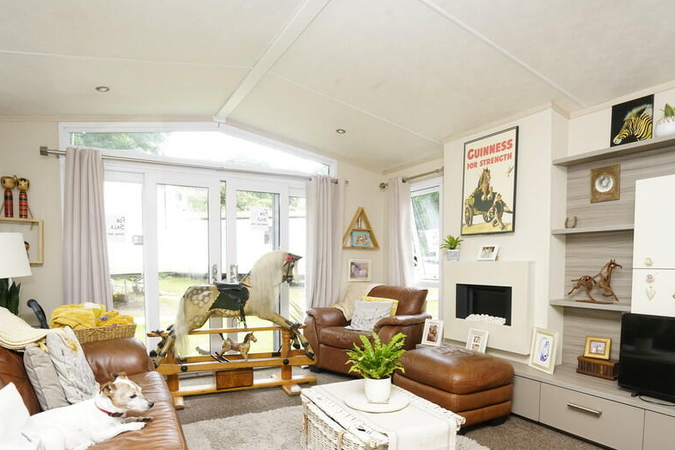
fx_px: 394
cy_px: 287
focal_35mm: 21
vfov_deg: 58.6
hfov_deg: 81.2
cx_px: 336
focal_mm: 16
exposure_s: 1/60
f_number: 13
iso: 2000
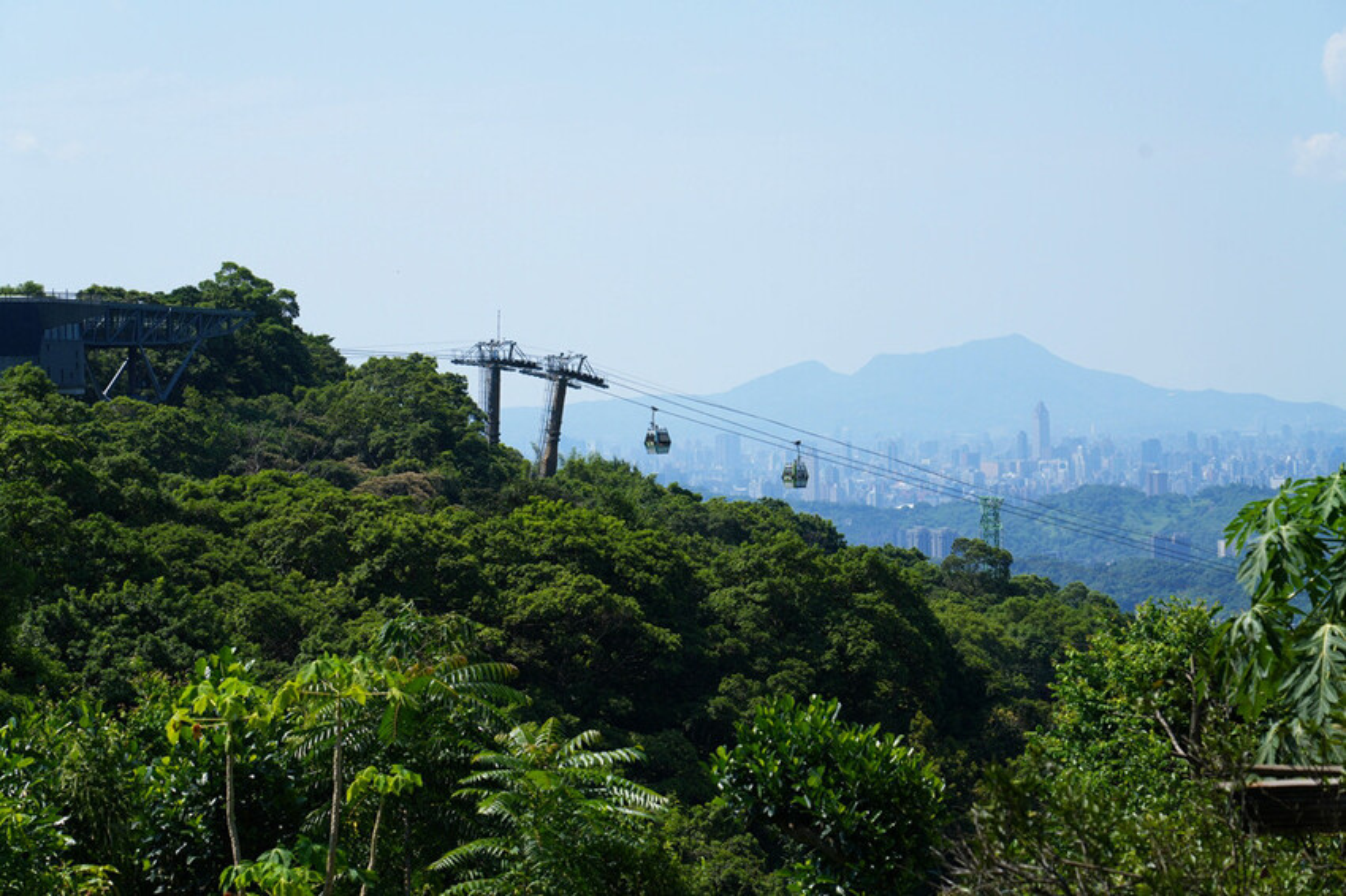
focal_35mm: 105
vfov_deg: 13.0
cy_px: 448
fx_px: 3924
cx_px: 673
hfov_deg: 19.5
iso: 320
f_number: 8
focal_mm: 105
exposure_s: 1/800
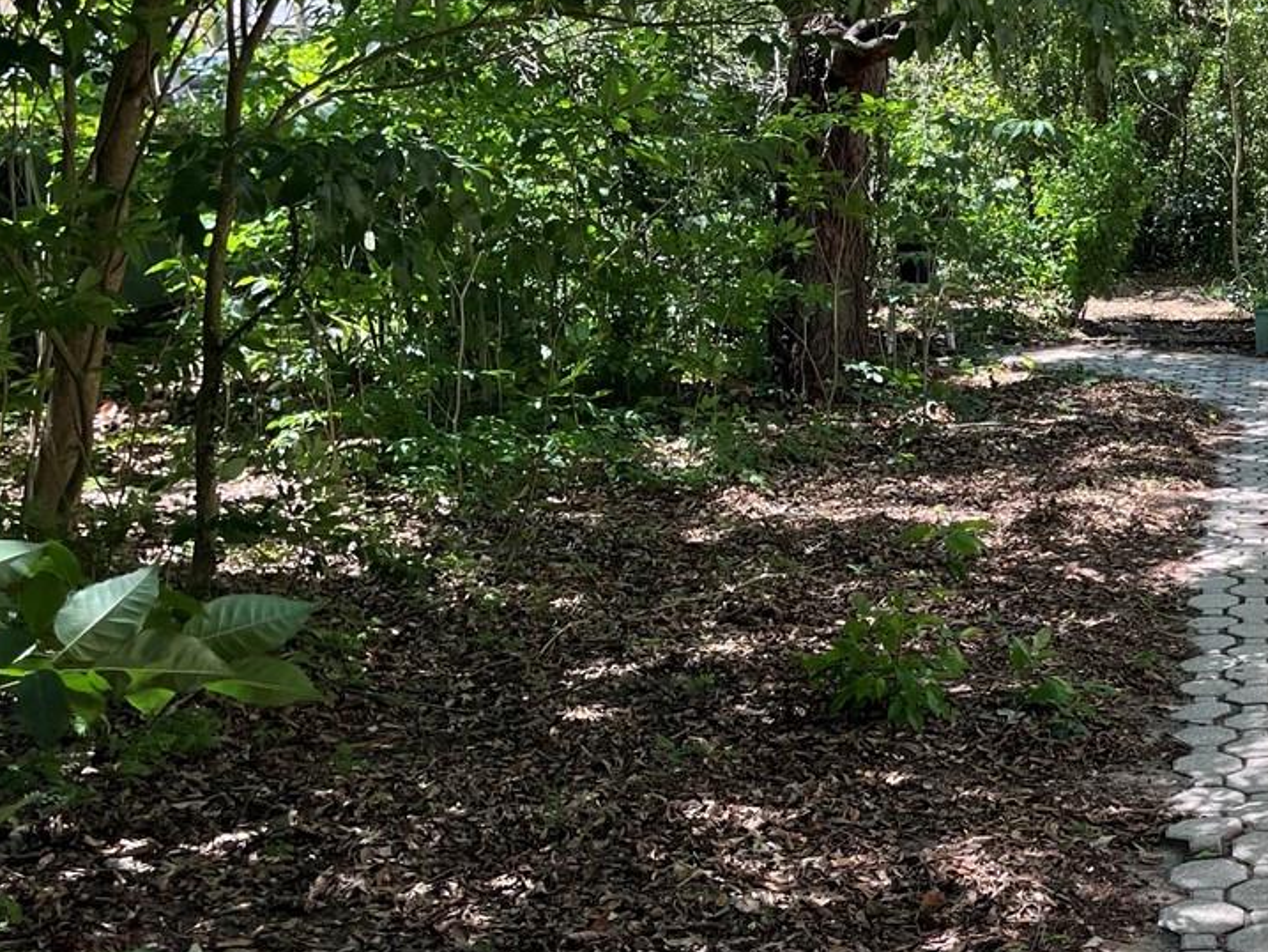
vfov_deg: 25.1
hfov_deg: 30.3
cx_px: 1341
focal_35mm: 58
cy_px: 326
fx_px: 2125
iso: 50
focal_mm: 5.1
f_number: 1.6
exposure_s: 1/336
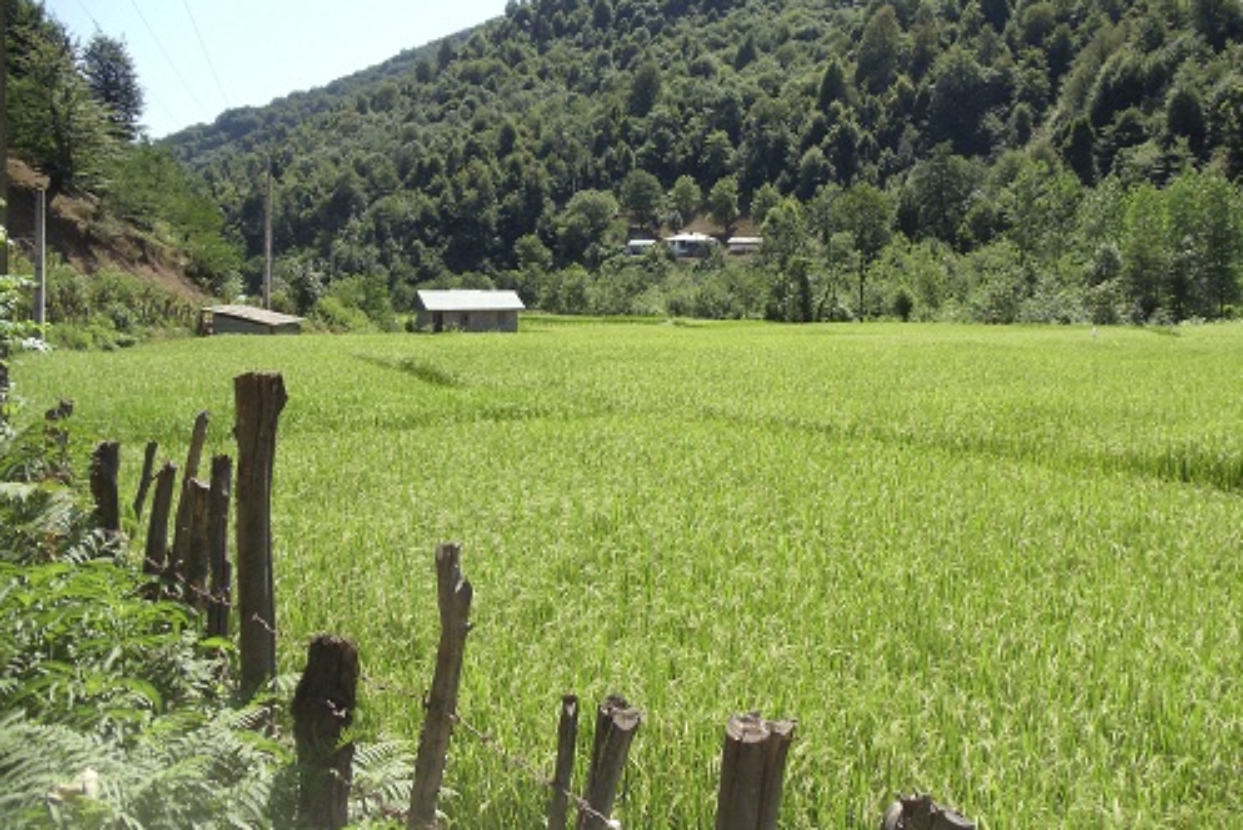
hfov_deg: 42.7
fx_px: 1589
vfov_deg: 29.3
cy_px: 364
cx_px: 623
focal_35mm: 46
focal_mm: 6
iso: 100
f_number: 7.1
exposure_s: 1/160
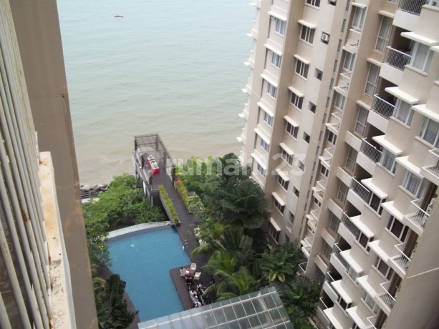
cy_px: 164
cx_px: 220
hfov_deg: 56.8
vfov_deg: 44.2
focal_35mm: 32
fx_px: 406
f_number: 8.8
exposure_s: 1/60
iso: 64
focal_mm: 5.7
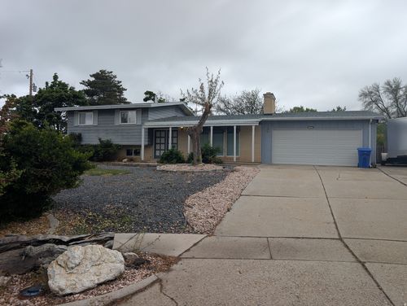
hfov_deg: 71.5
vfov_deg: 56.9
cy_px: 153
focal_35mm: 24
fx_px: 282
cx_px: 204
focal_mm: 6.9
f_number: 1.68
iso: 21
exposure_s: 1/280
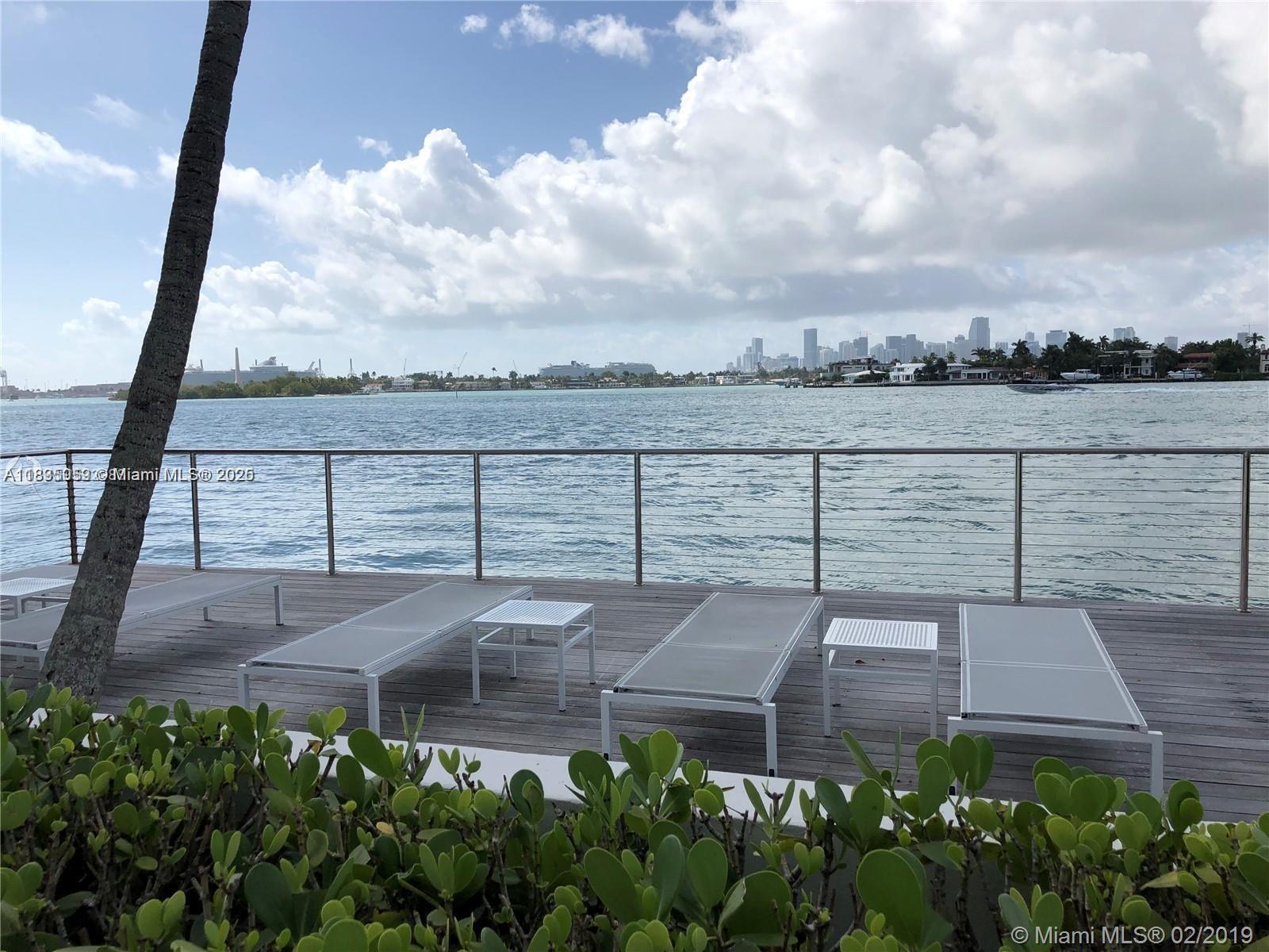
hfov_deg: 63.4
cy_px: 476
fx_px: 1026
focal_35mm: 28
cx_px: 634
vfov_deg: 49.7
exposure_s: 1/4367
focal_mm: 3.99
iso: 25
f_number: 1.8
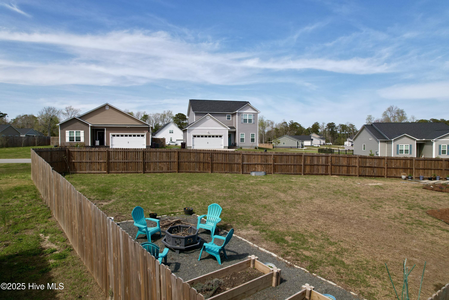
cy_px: 150
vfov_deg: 57.2
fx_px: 274
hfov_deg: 78.6
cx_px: 224
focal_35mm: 22
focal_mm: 8.38
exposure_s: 1/120
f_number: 2.8
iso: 100
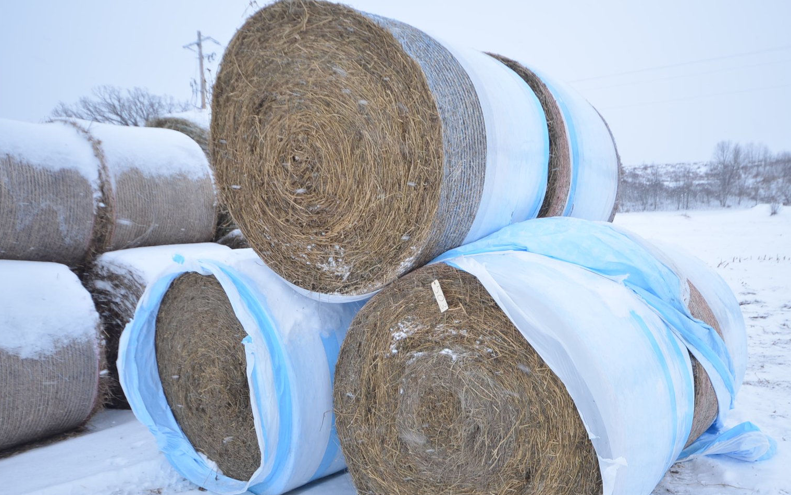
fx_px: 668
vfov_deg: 40.5
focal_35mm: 31
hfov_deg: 61.1
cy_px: 287
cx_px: 431
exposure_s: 1/100
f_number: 4.5
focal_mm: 18
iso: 100
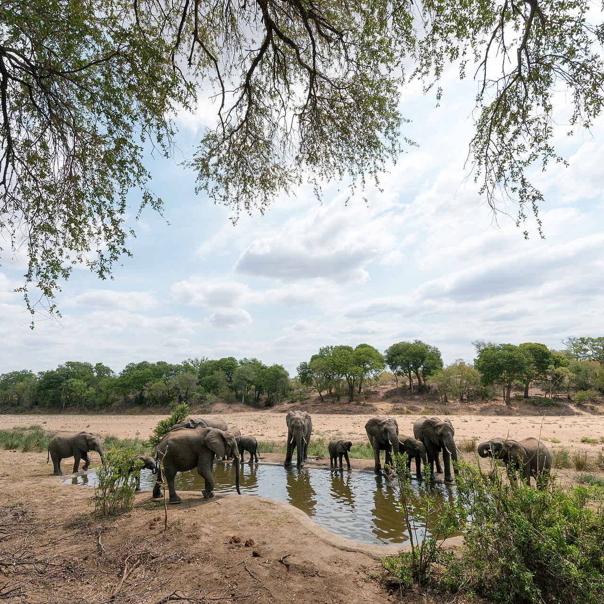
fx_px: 355
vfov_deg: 80.7
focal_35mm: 18
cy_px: 302
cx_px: 288
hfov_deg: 80.7
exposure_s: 1/5000
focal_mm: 14
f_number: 8
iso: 1250
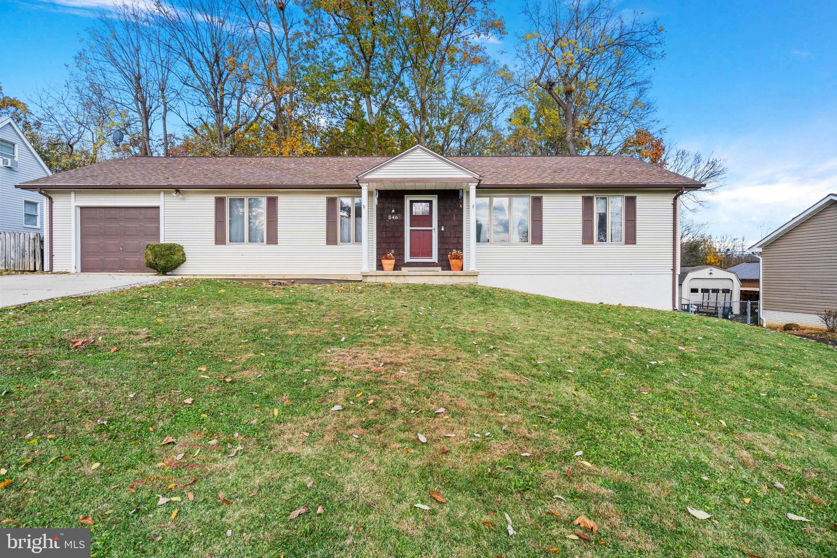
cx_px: 418
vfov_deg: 64.5
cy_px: 279
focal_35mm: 19
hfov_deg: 86.9
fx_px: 442
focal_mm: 19
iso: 320
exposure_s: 1/400
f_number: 8
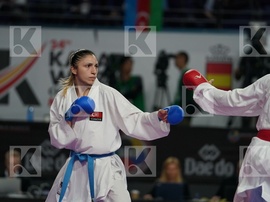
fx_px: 2542
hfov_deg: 6.1
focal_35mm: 326
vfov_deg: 4.6
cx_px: 140
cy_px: 101
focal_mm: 200
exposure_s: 1/1000
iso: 1000
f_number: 2.8
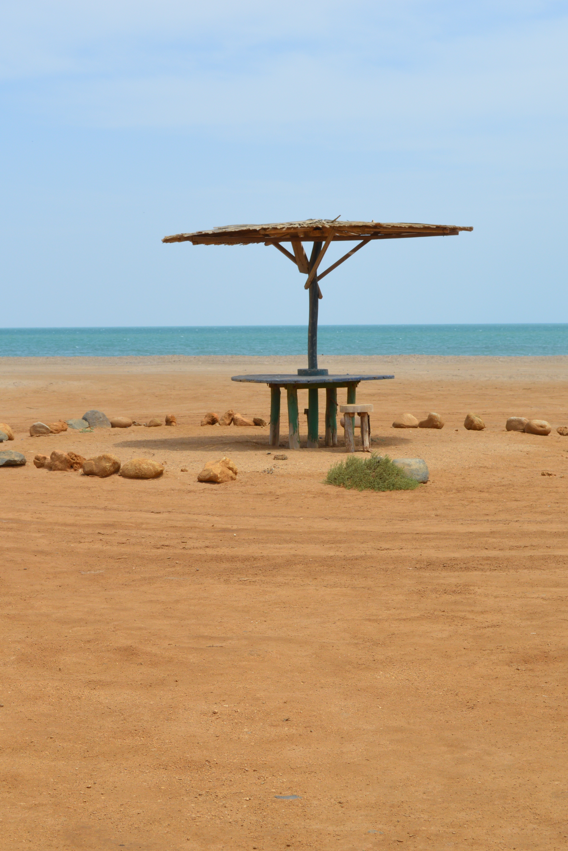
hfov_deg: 19.2
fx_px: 1675
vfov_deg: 28.5
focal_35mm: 71
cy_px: 422
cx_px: 255
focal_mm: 31
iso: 100
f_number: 9
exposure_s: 1/320
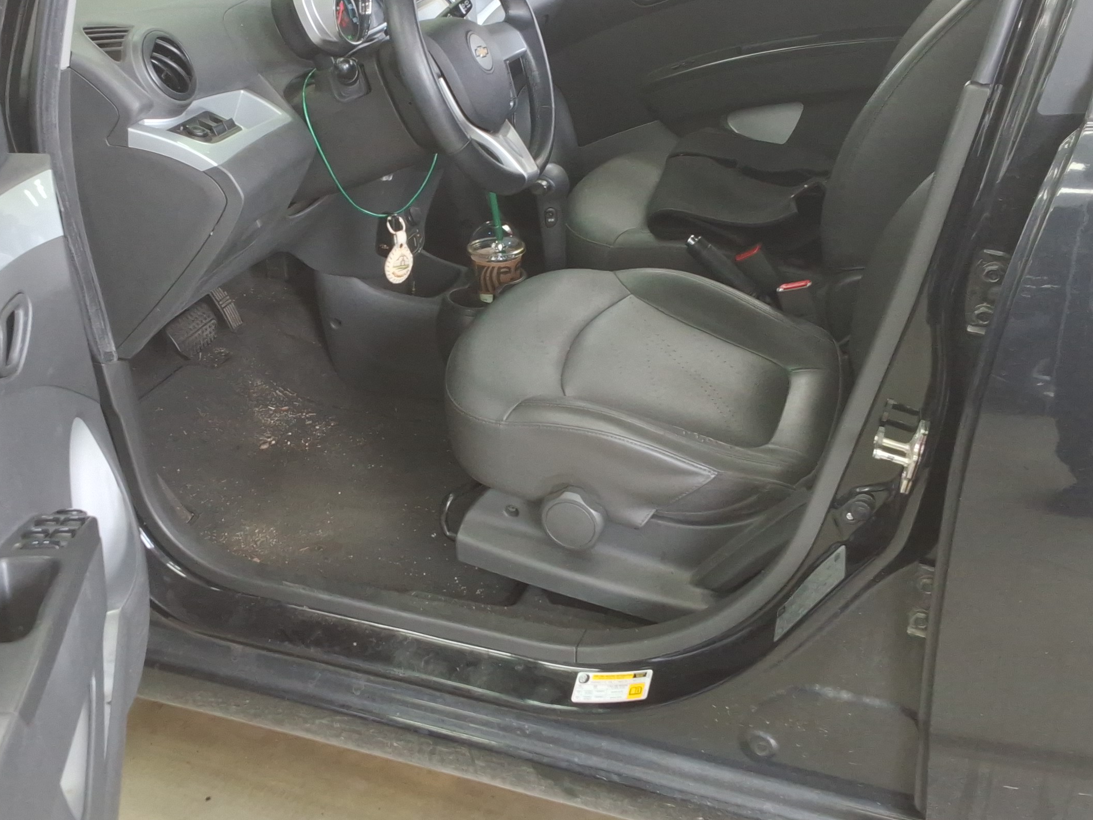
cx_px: 438
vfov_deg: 33.3
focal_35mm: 43
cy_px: 266
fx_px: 1358
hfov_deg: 43.6
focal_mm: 2.91
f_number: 1.9
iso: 44
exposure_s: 1/40
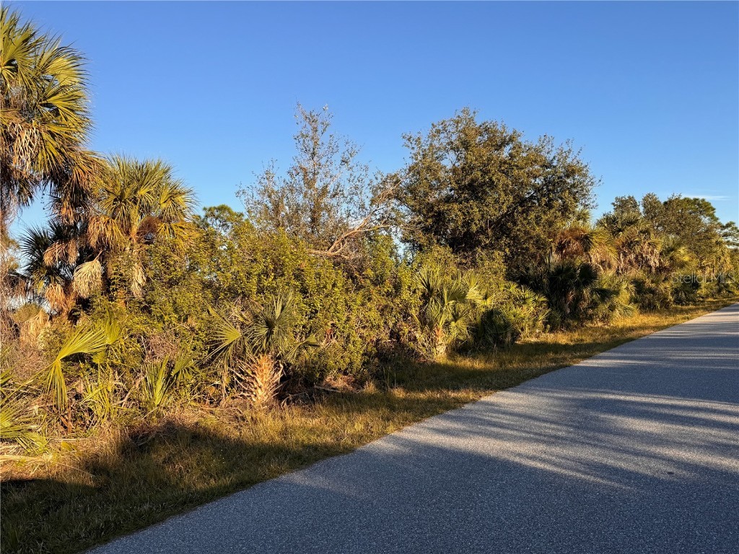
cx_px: 370
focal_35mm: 24
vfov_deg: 56.8
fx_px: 512
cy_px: 277
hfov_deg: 71.6
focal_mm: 6.86
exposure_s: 1/2174
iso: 80
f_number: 1.78
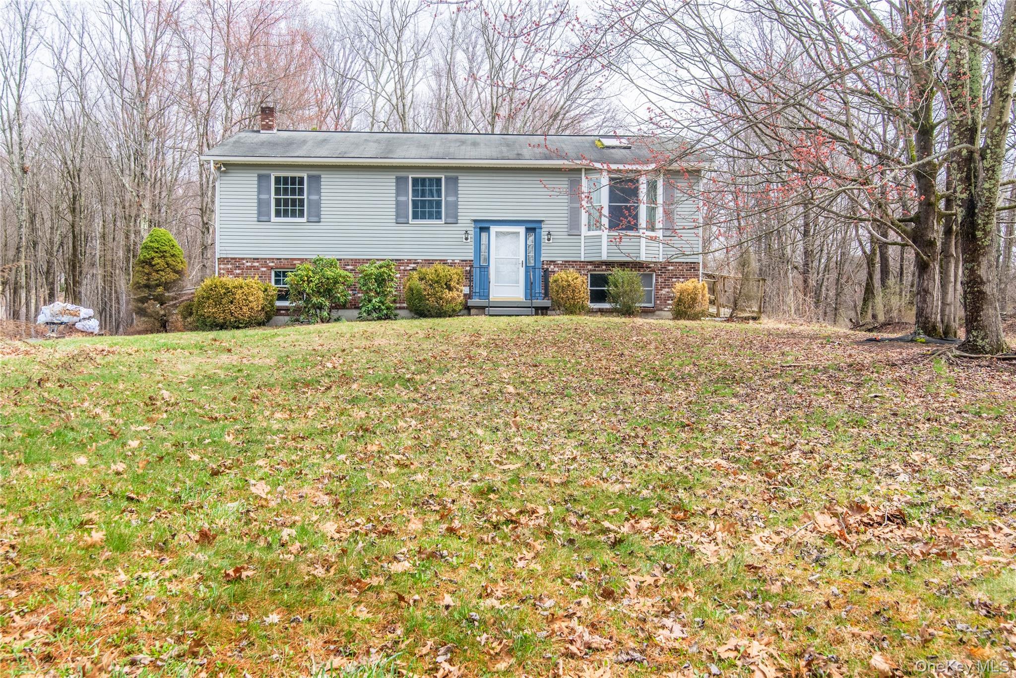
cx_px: 508
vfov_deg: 43.6
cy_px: 339
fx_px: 847
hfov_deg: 61.9
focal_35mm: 30
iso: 640
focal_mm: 30
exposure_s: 1/200
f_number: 11
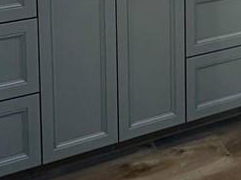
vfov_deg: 18.9
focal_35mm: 59
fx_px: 411
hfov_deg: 32.6
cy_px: -146
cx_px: 148
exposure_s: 1/120
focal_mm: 2.22
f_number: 2.2
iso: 320
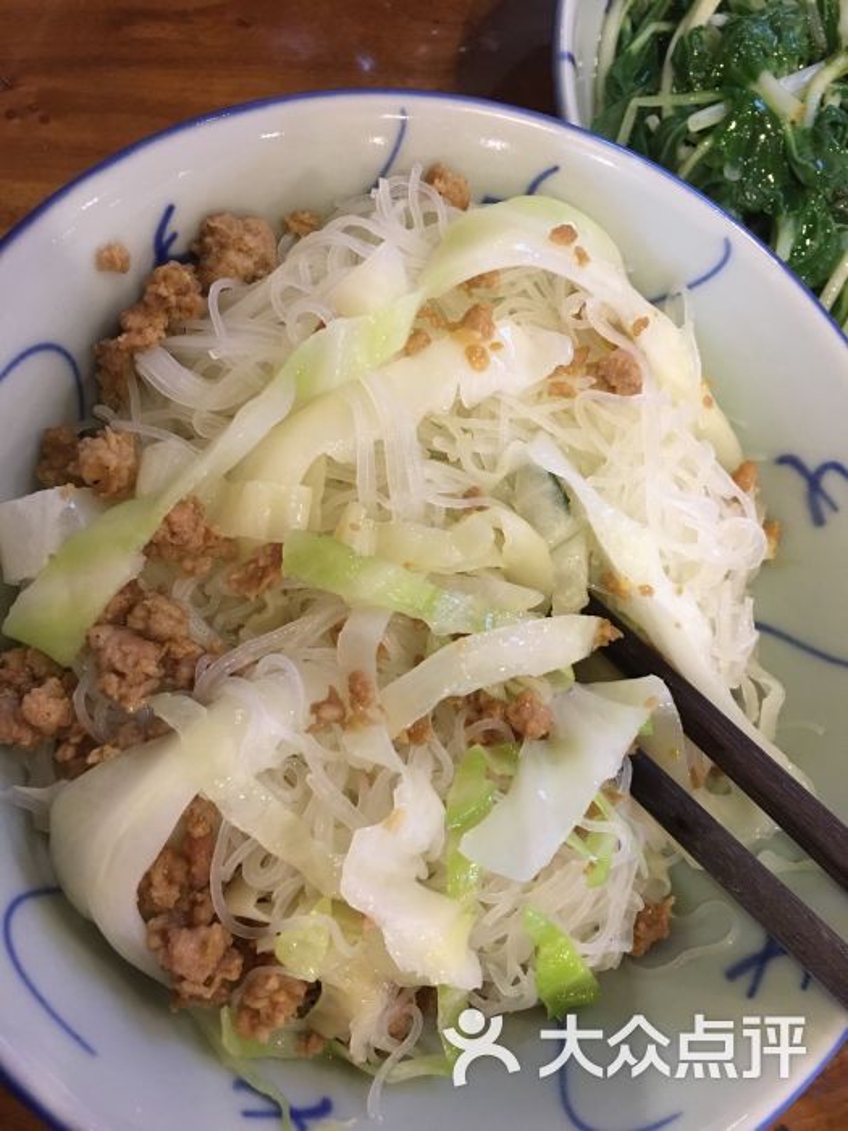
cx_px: 424
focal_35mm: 29
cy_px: 566
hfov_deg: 48.2
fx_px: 947
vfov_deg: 61.7
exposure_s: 1/17
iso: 100
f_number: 2.2
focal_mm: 4.15
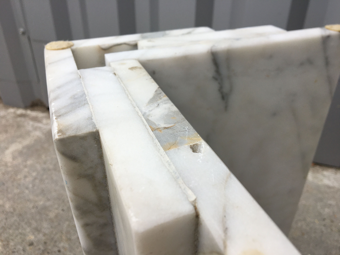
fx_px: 285
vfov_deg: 48.2
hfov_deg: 61.7
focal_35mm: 29
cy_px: 128
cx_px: 170
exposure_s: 1/999
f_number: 2.2
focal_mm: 4.15
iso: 25
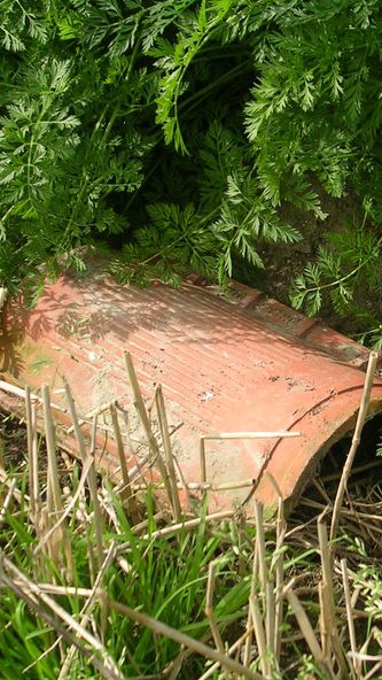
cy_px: 343
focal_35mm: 78
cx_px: 312
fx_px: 1405
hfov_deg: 15.4
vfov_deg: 27.2
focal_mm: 8
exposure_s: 1/549
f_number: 3.2
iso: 50
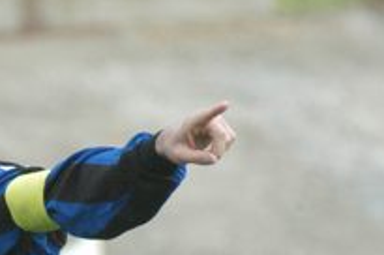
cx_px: -15
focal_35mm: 796
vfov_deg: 1.7
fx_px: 8477
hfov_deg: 2.6
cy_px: 210
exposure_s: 1/750
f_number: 3.5
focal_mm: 170
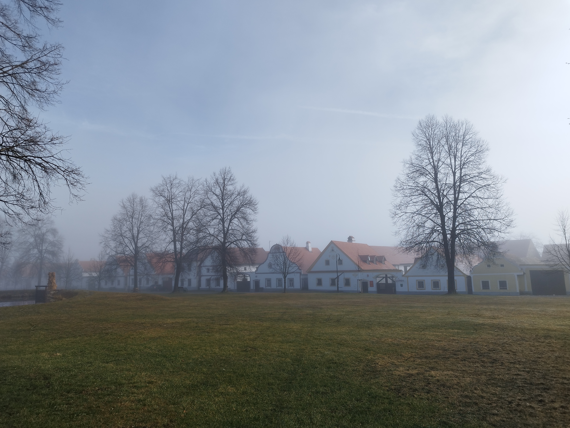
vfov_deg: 54.9
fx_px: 412
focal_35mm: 25
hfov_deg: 69.4
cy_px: 214
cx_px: 285
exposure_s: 1/764
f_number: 1.89
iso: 50
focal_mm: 5.95
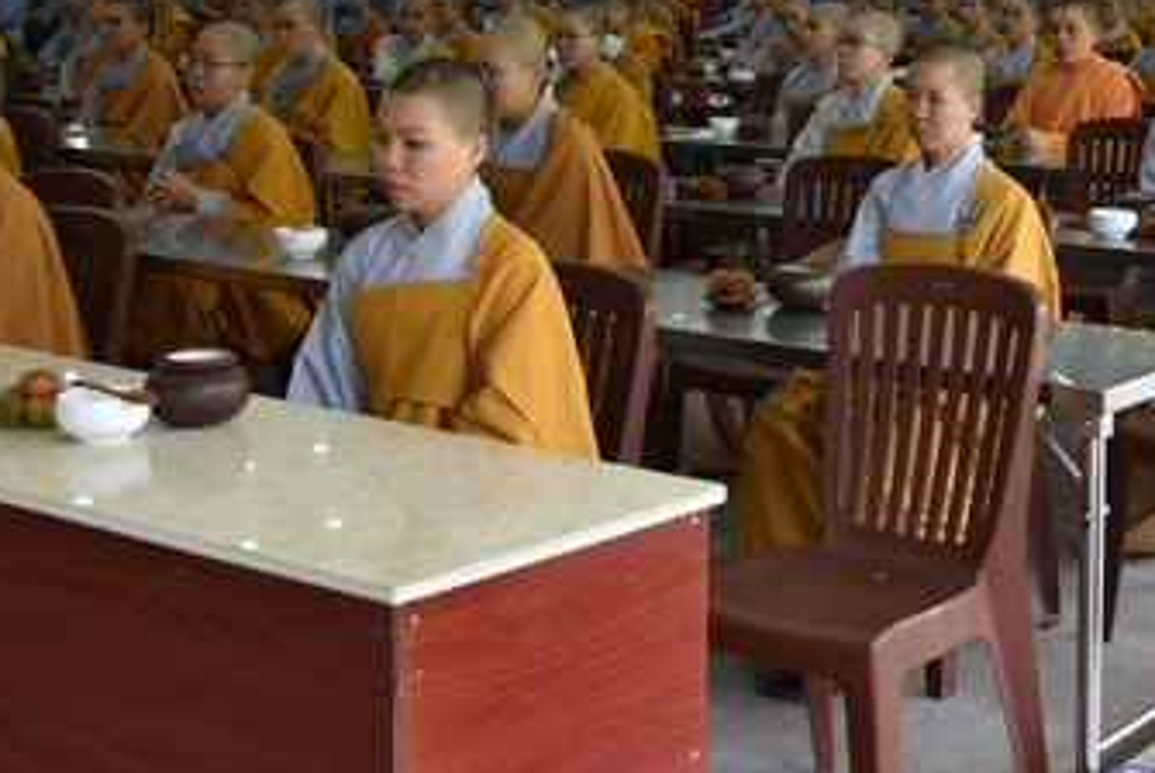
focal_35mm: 62
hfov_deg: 31.7
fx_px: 1991
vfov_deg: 21.4
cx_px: 883
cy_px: 66
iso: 640
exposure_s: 1/100
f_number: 5
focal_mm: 32
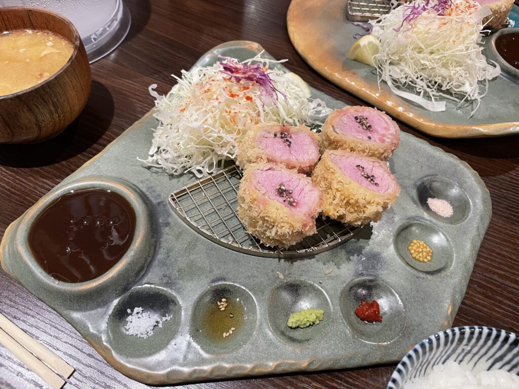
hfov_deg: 67.3
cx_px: 260
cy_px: 194
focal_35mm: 26
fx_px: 390
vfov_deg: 53.1
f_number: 1.6
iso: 250
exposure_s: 1/60
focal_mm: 4.2
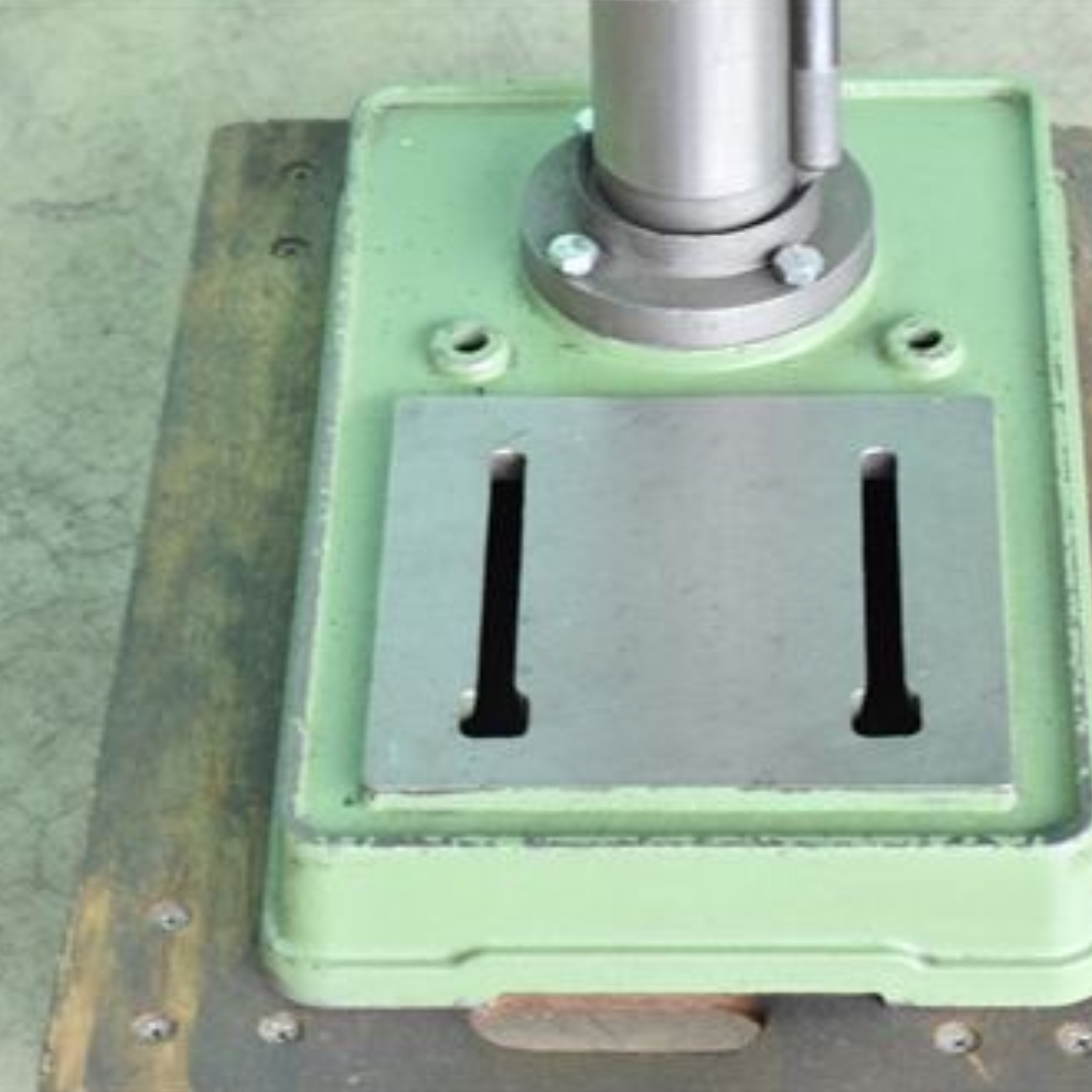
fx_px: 4484
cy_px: 543
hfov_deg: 13.9
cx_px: 698
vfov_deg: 13.9
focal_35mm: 126
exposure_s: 1/30
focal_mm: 65
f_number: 6.3
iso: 1250
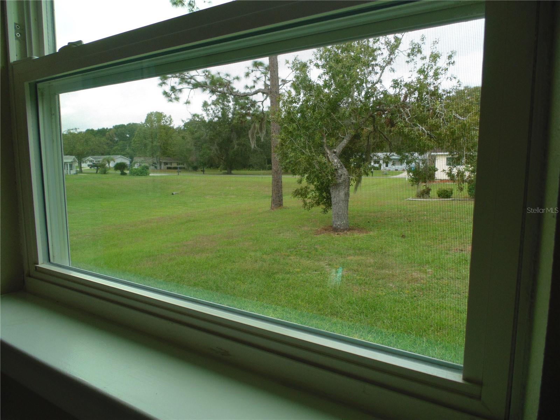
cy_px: 210
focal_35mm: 22
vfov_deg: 61.1
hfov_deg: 76.4
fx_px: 356
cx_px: 280
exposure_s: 1/160
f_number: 3.1
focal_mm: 4
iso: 80
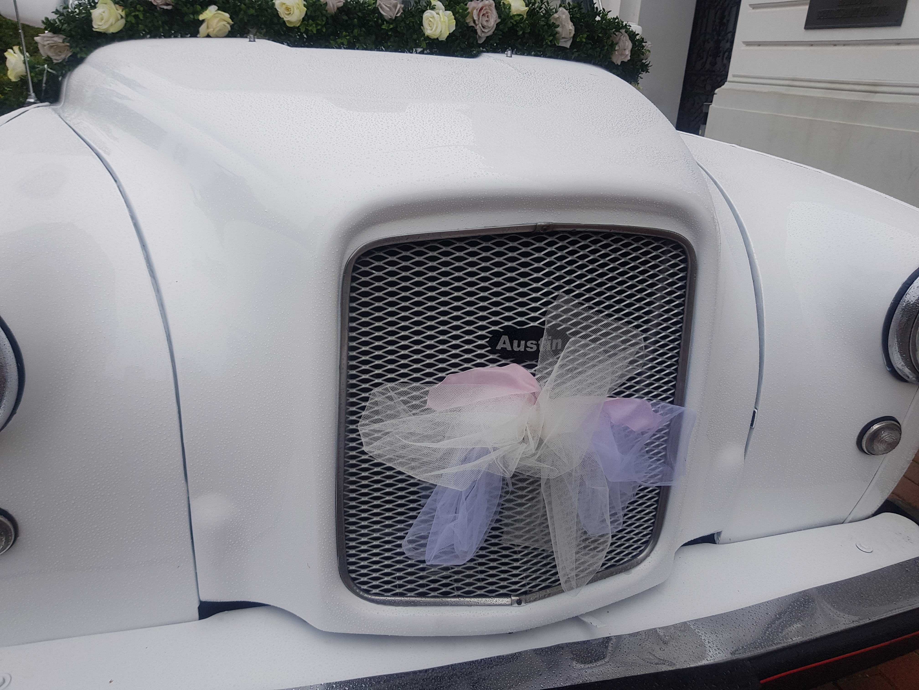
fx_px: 690
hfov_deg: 67.3
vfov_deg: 53.1
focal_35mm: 26
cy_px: 345
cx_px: 460
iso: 40
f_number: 1.7
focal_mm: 4.2
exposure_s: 1/878
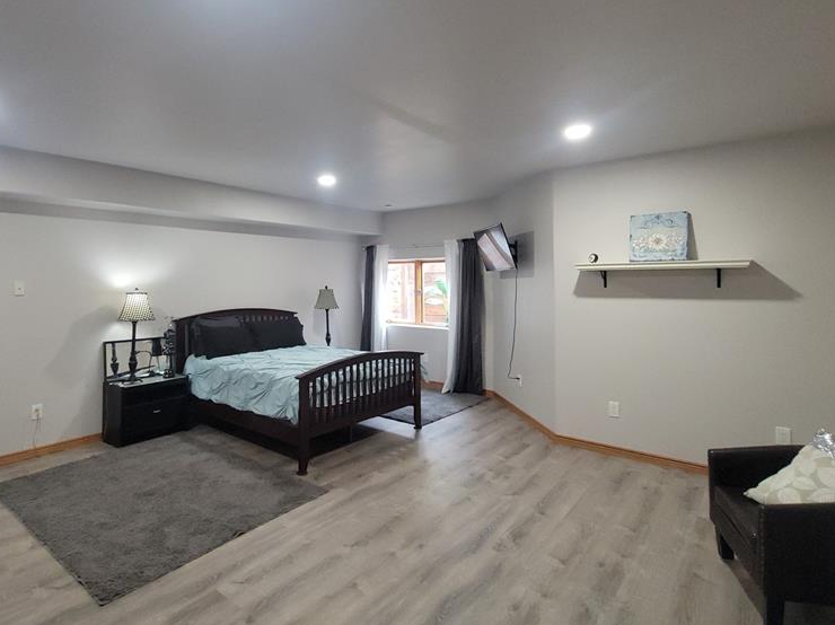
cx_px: 370
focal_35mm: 18
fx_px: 434
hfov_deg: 87.4
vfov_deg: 71.2
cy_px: 269
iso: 320
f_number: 2.2
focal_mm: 2.2
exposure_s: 1/40
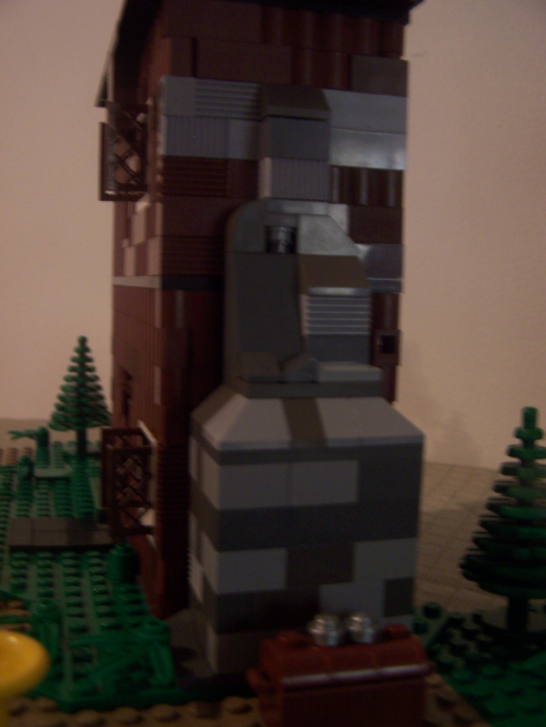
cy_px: 364
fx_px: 799
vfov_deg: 49.0
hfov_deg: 37.7
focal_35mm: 38
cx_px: 273
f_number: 2.8
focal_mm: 6.3
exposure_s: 1/8
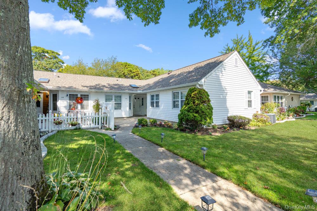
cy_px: 106
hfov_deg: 96.7
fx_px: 141
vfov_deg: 73.8
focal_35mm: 16
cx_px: 158
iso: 200
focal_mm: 16
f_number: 5.6
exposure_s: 1/200
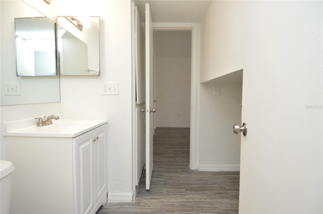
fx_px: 161
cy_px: 107
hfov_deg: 90.1
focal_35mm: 18
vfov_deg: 67.3
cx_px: 162
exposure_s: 1/80
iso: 400
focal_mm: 12
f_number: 4.5
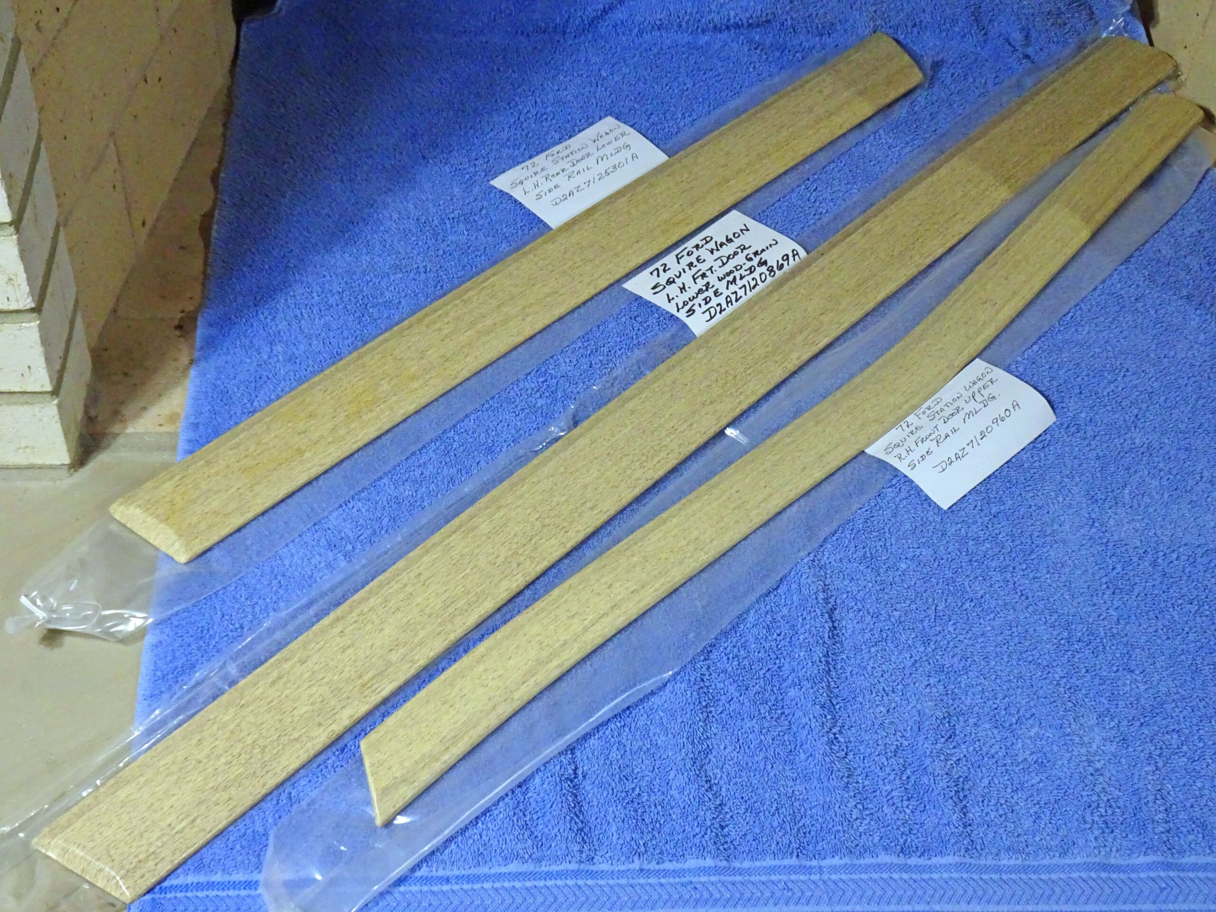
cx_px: 608
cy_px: 456
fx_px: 1686
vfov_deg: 30.3
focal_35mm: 48
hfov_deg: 39.7
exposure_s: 1/30
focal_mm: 8.18
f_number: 4.5
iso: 800
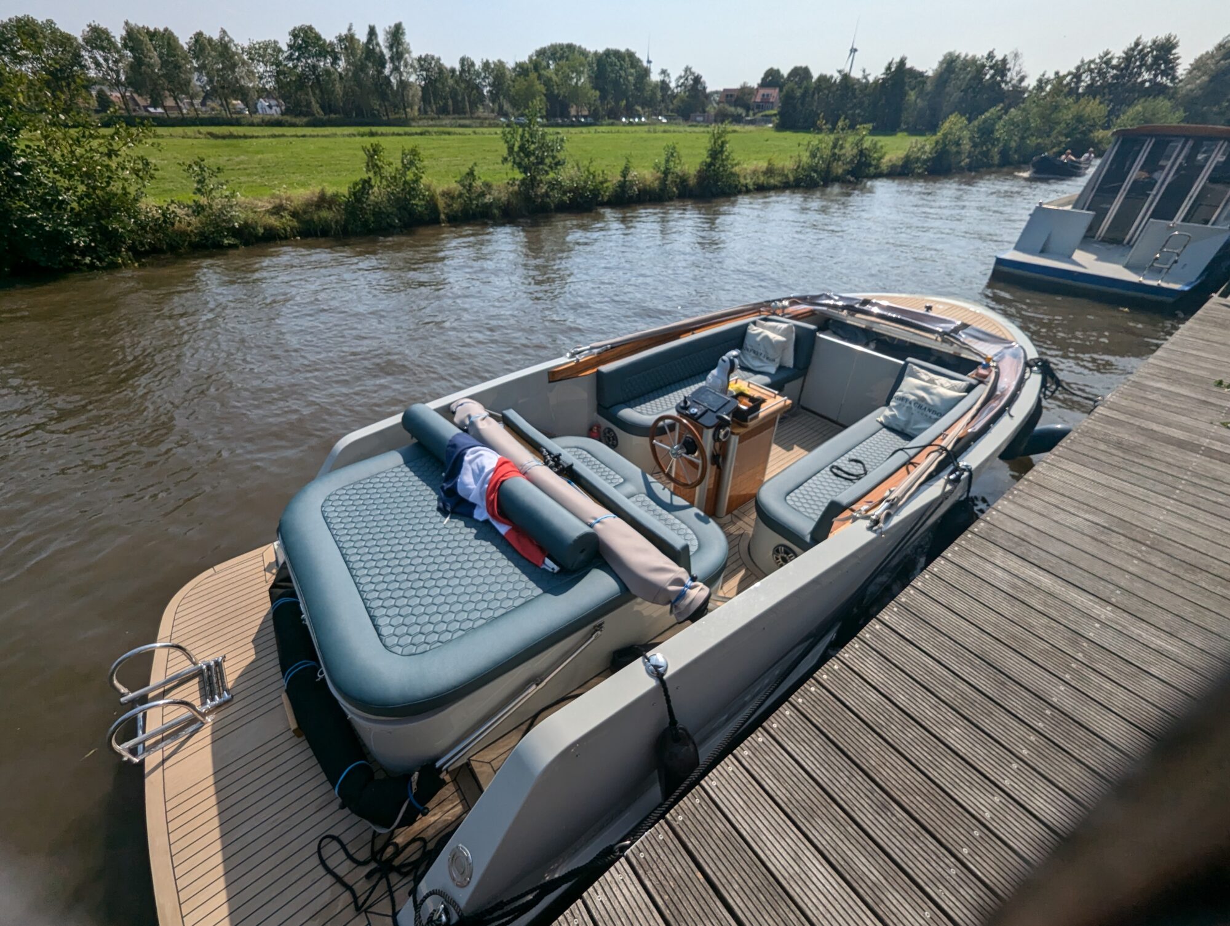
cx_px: 615
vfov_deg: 90.1
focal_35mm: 13
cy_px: 463
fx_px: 463
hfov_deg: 106.1
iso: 50
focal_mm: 1.95
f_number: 2.2
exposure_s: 1/2710
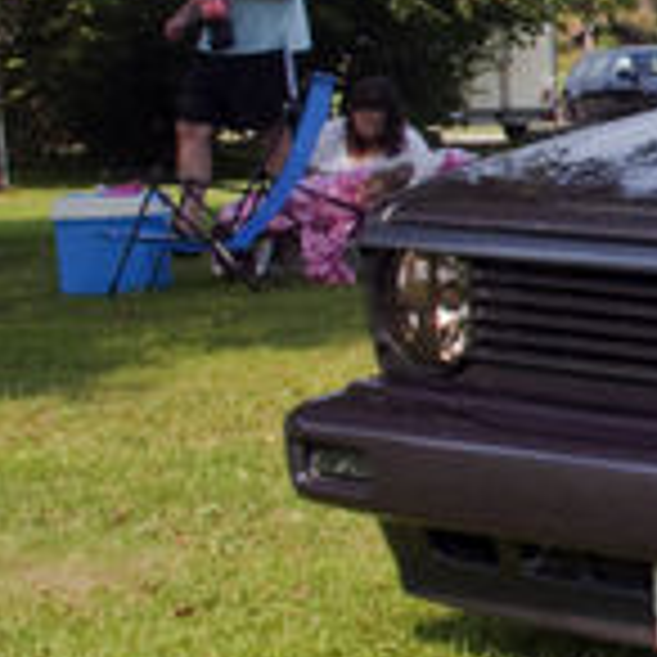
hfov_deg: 11.0
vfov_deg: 12.4
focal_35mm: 140
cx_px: 1436
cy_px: 97
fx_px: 3003
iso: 1000
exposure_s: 1/125
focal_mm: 25
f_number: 20
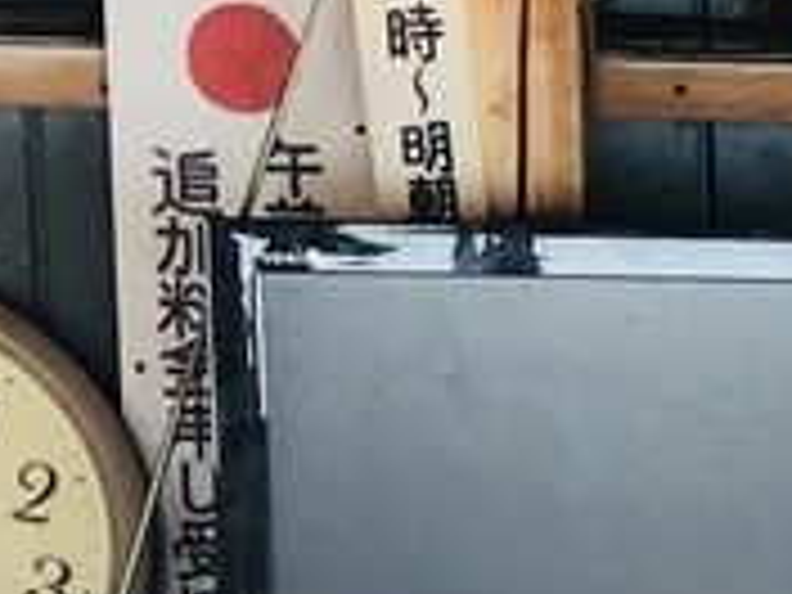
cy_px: 994
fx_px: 4370
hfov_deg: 9.4
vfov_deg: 7.6
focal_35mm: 191
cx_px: 1814
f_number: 1.8
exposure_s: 1/30
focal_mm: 3.99
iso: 25
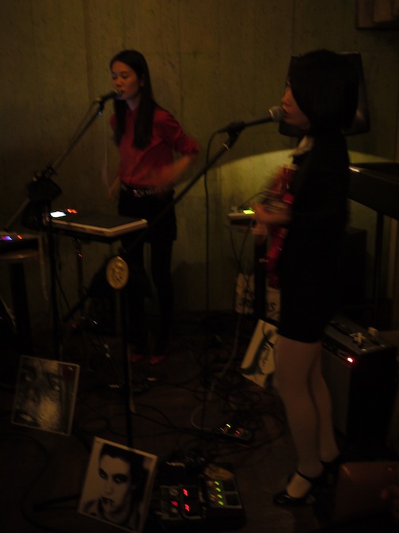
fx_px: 615
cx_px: 200
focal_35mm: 40
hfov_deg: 36.0
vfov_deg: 46.8
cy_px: 266
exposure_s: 1/8
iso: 400
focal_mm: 20
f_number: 1.7
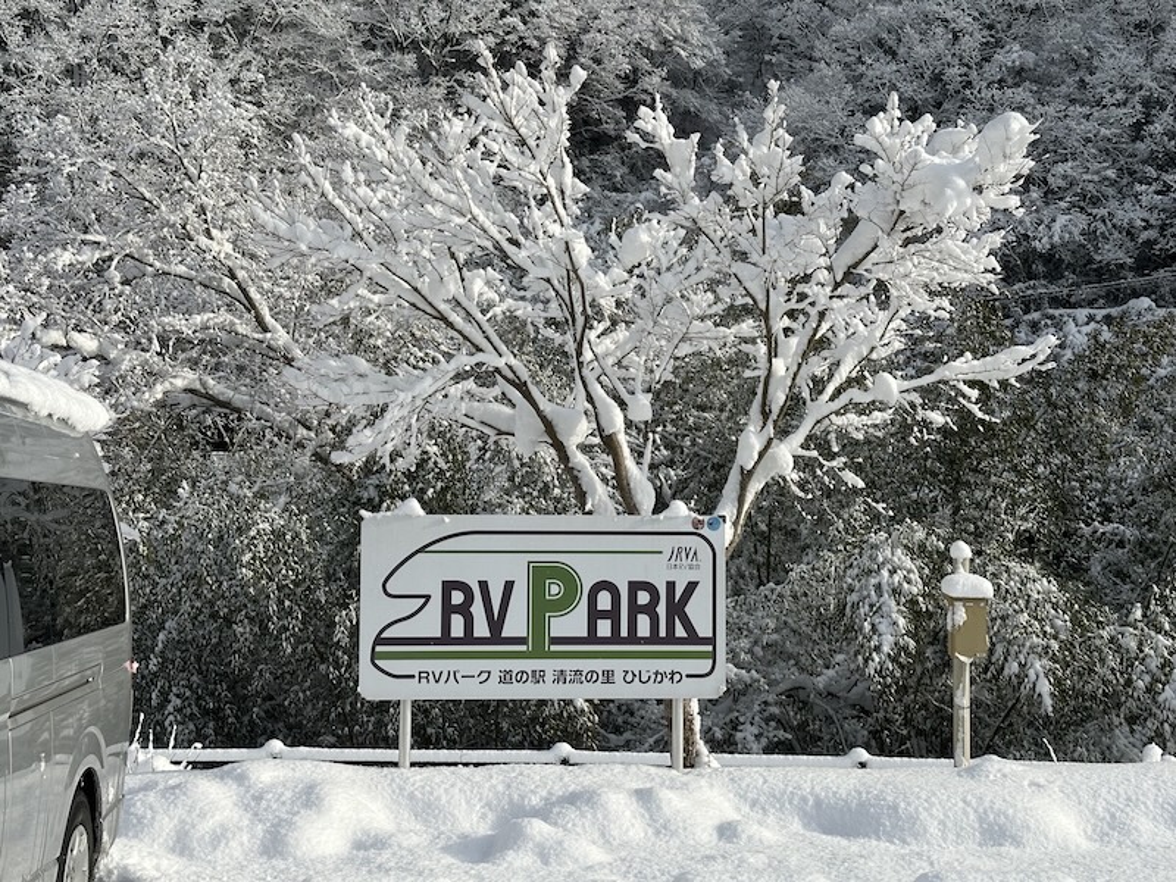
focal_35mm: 48
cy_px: 441
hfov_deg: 39.7
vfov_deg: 30.3
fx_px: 1631
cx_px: 588
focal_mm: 6.86
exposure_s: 1/4785
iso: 64
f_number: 1.78
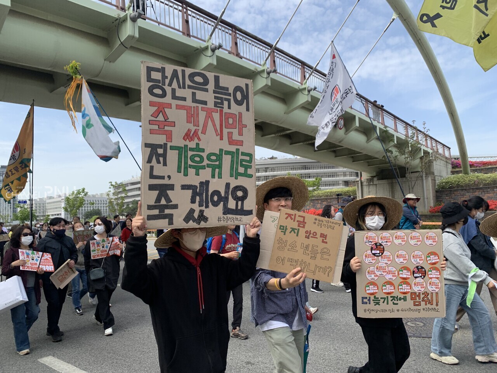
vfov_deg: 53.1
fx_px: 373
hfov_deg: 67.3
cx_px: 248
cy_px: 186
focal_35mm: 26
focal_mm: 4.25
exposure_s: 1/1368
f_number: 1.8
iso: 25
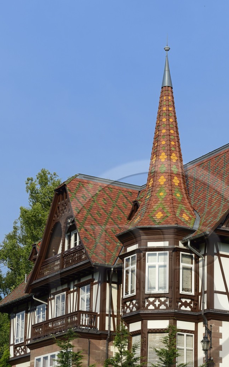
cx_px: 157
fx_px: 909
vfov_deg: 22.6
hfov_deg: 14.3
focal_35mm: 91
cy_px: 270
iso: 200
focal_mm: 58
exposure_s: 1/320
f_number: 11
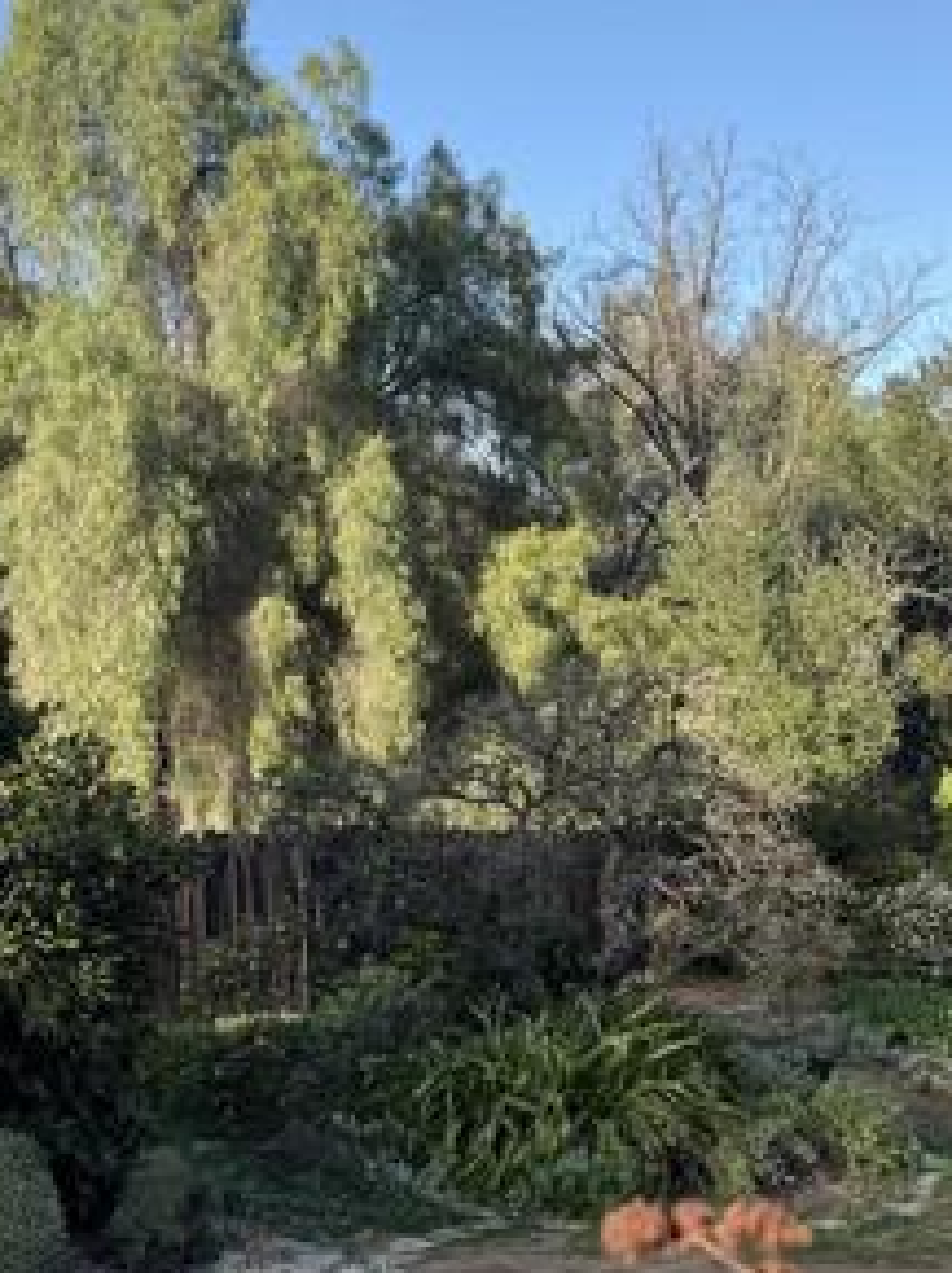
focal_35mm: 53
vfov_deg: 36.1
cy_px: 737
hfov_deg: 27.4
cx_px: 601
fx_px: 1946
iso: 80
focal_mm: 6.76
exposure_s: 1/1869
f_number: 1.78
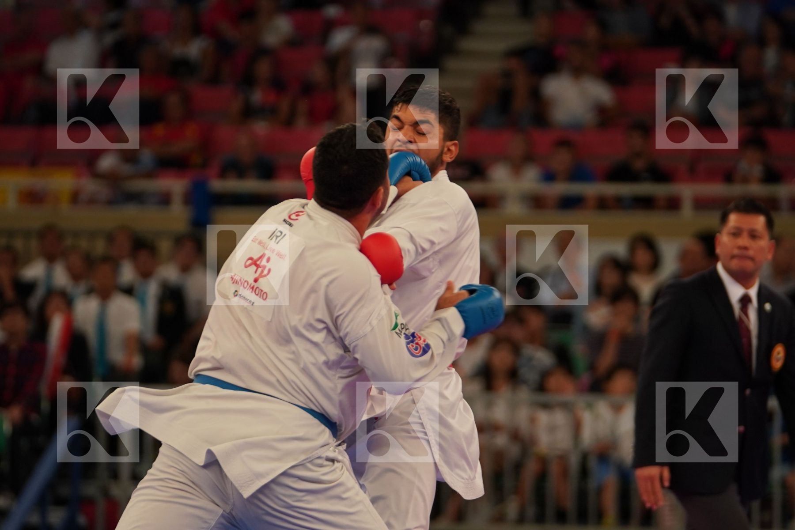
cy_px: 265
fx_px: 5322
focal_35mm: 241
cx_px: 398
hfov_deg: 8.5
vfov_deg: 5.7
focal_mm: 161
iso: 1250
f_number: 2.8
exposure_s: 1/1000
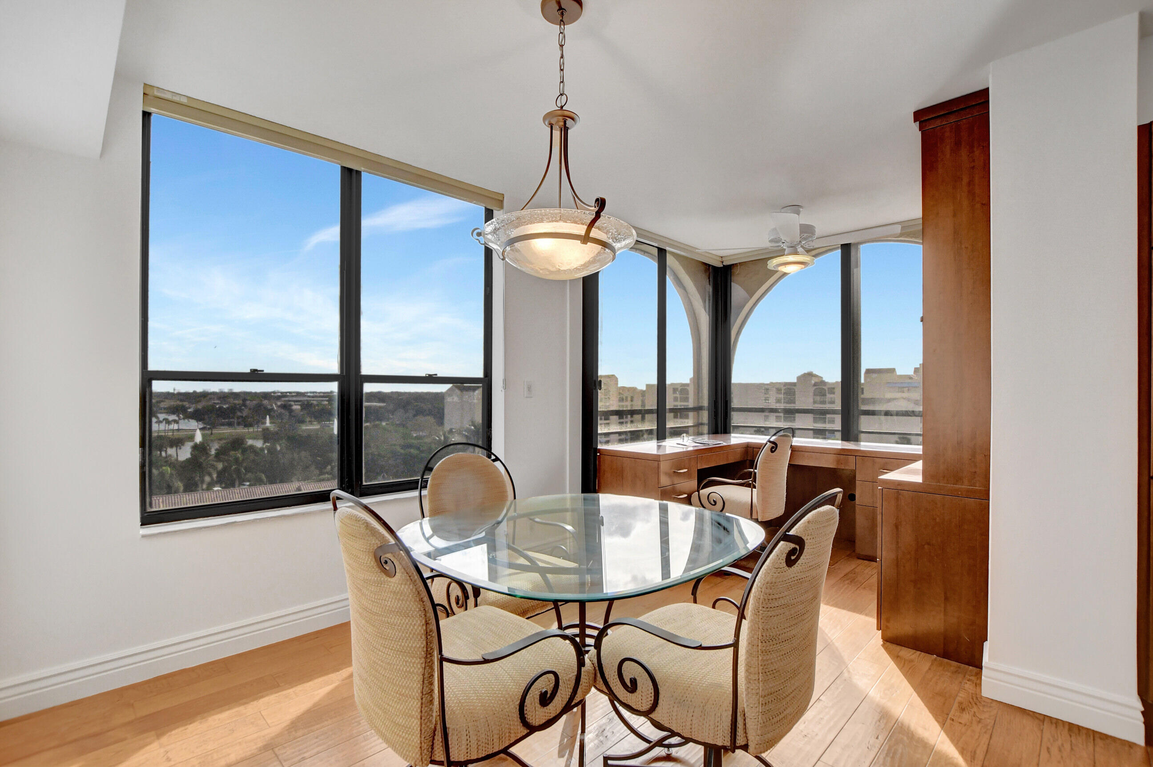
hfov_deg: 100.4
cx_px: 576
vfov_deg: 77.3
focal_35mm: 15
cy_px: 384
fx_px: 480
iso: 1000
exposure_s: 1/250
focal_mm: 10
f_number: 8
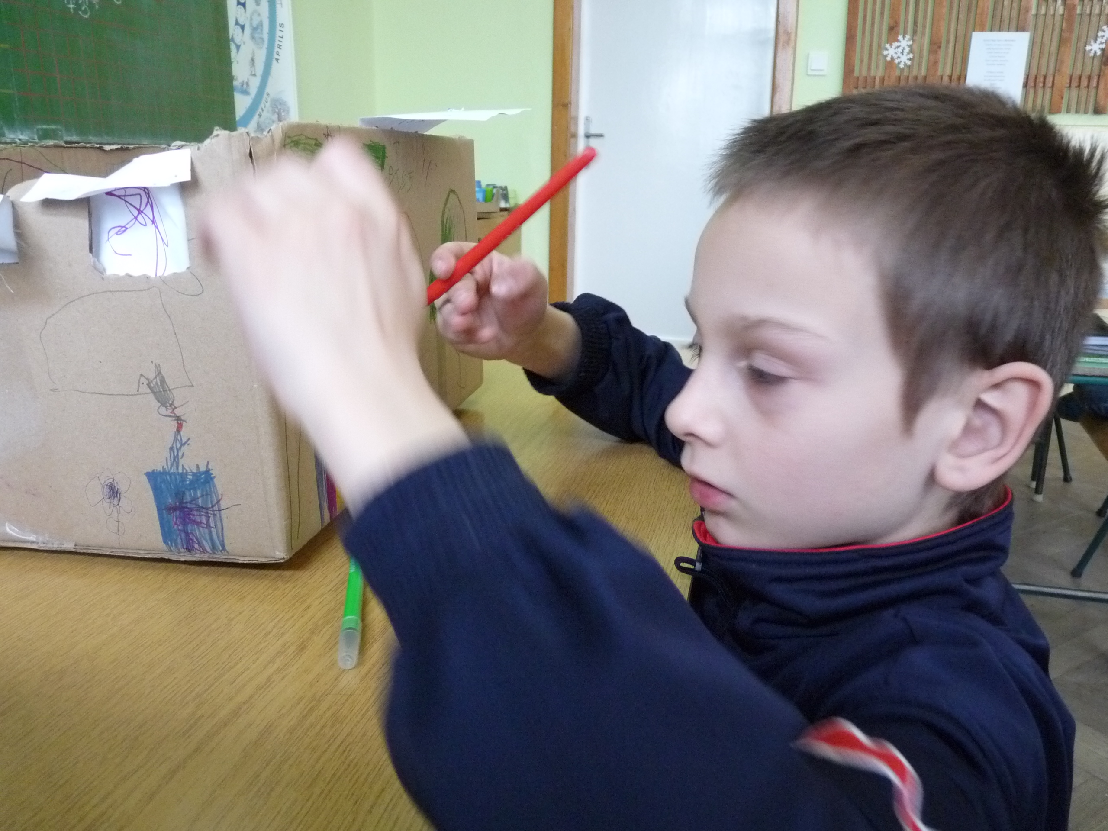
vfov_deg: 51.4
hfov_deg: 65.3
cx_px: 554
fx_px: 864
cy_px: 416
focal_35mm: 27
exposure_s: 1/60
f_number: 2.8
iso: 500
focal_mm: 4.8
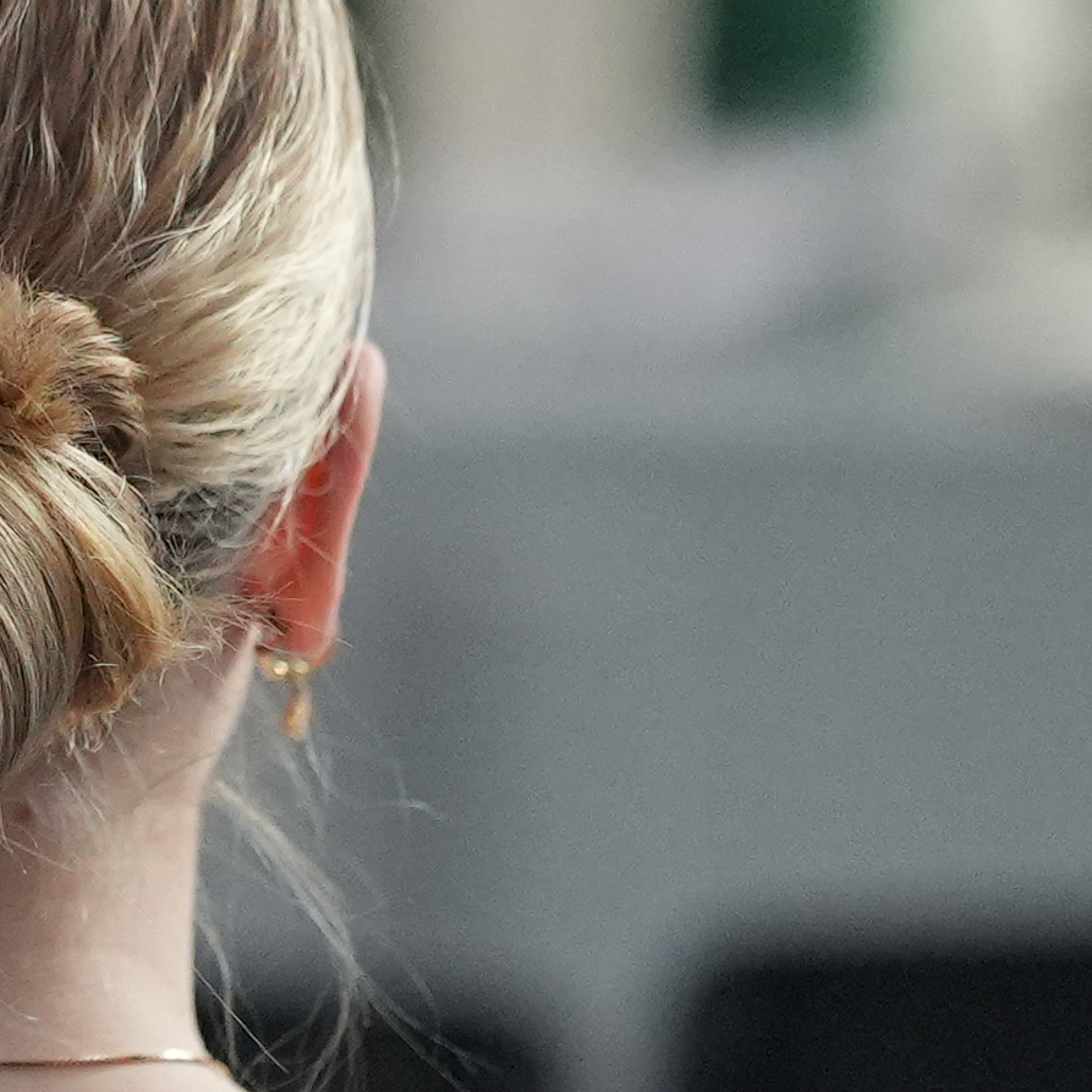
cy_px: -411
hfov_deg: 3.1
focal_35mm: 567
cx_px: -736
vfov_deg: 3.1
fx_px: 20236
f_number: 1.4
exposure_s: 1/6400
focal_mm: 85
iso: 2500
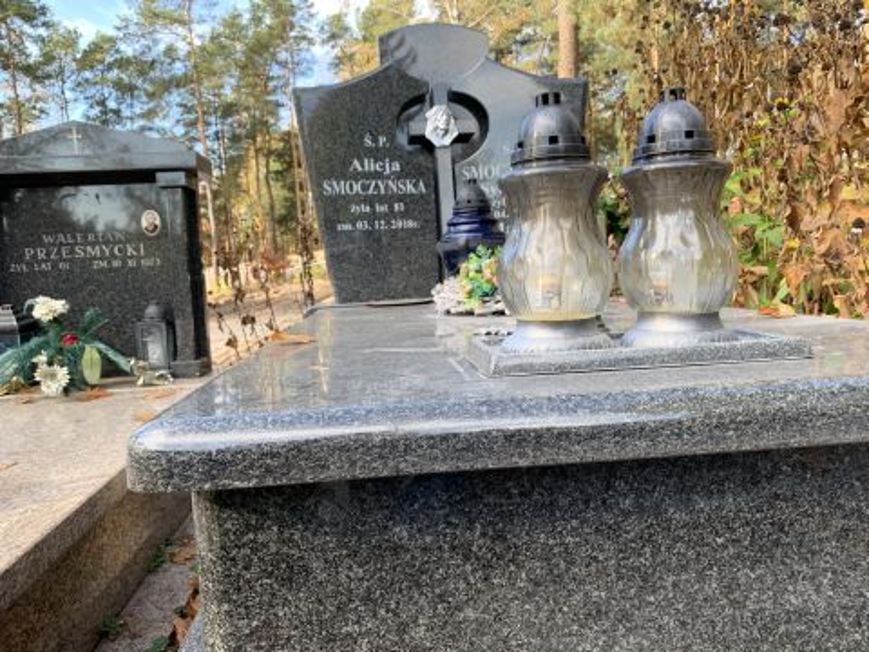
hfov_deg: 67.3
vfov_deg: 53.1
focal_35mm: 26
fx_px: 653
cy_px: 326
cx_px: 434
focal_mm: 4.25
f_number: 1.8
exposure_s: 1/122
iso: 25
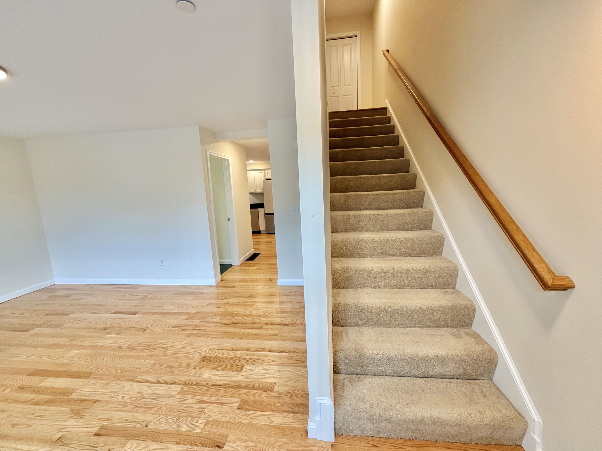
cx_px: 301
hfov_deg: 102.1
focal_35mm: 14
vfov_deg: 85.7
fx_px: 243
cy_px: 226
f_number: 2.2
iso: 200
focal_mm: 2.22
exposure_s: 1/120
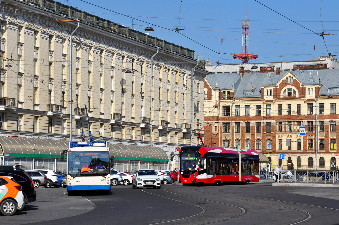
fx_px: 819
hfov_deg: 23.4
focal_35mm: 87
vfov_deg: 15.7
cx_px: 170
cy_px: 112
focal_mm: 58
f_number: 9
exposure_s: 1/640
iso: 200
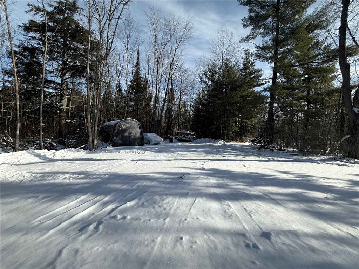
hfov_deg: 102.1
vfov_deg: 85.7
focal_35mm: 14
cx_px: 180
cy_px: 134
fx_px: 145
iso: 50
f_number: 2.2
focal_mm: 2.22
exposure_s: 1/1848
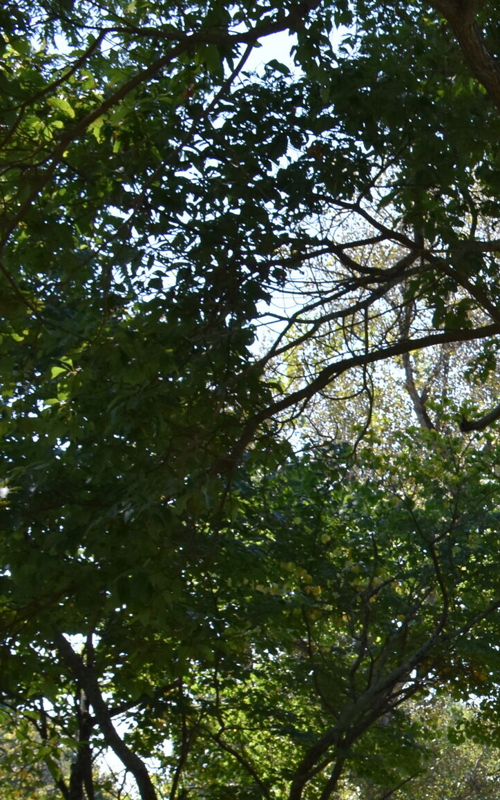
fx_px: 1591
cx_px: 890
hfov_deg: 15.4
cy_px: 667
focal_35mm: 73
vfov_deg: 27.5
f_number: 8
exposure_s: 1/500
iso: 500
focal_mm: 18
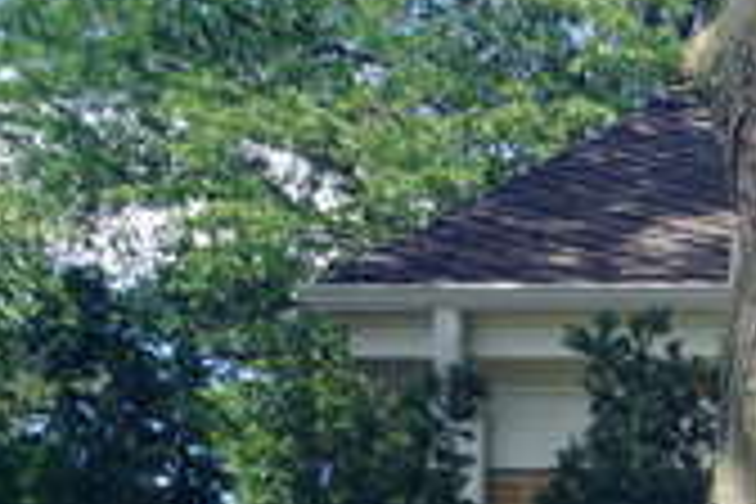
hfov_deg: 11.8
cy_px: 983
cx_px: 1773
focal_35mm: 143
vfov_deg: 9.1
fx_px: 3003
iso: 100
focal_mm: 20
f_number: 8
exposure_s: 1/100
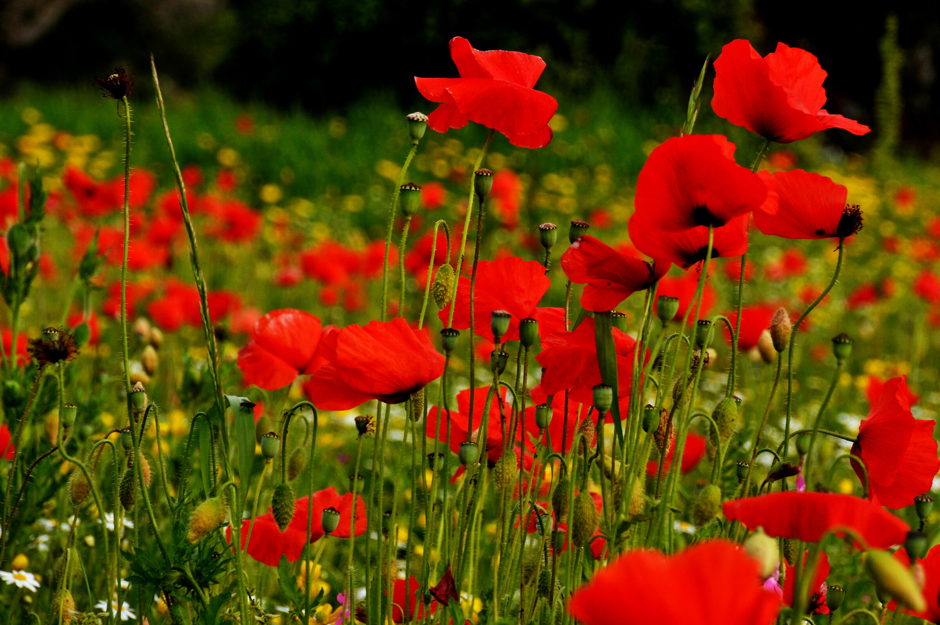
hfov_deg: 10.2
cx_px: 470
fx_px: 5281
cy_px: 312
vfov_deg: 6.8
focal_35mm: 202
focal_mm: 135
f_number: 13
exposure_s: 1/250
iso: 200
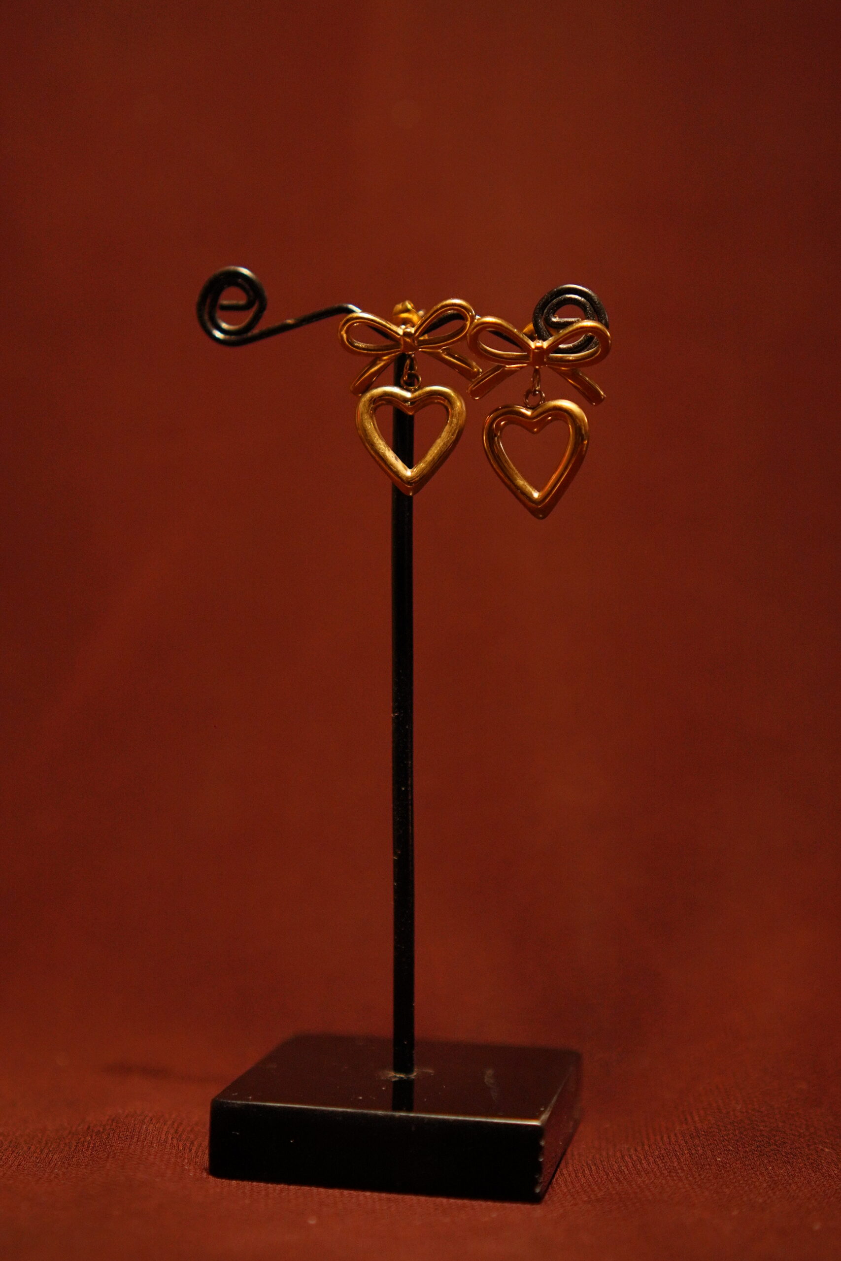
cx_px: 420
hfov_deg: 26.0
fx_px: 1822
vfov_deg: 38.2
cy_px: 630
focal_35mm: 52
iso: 320
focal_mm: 35
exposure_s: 1/160
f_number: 2.8
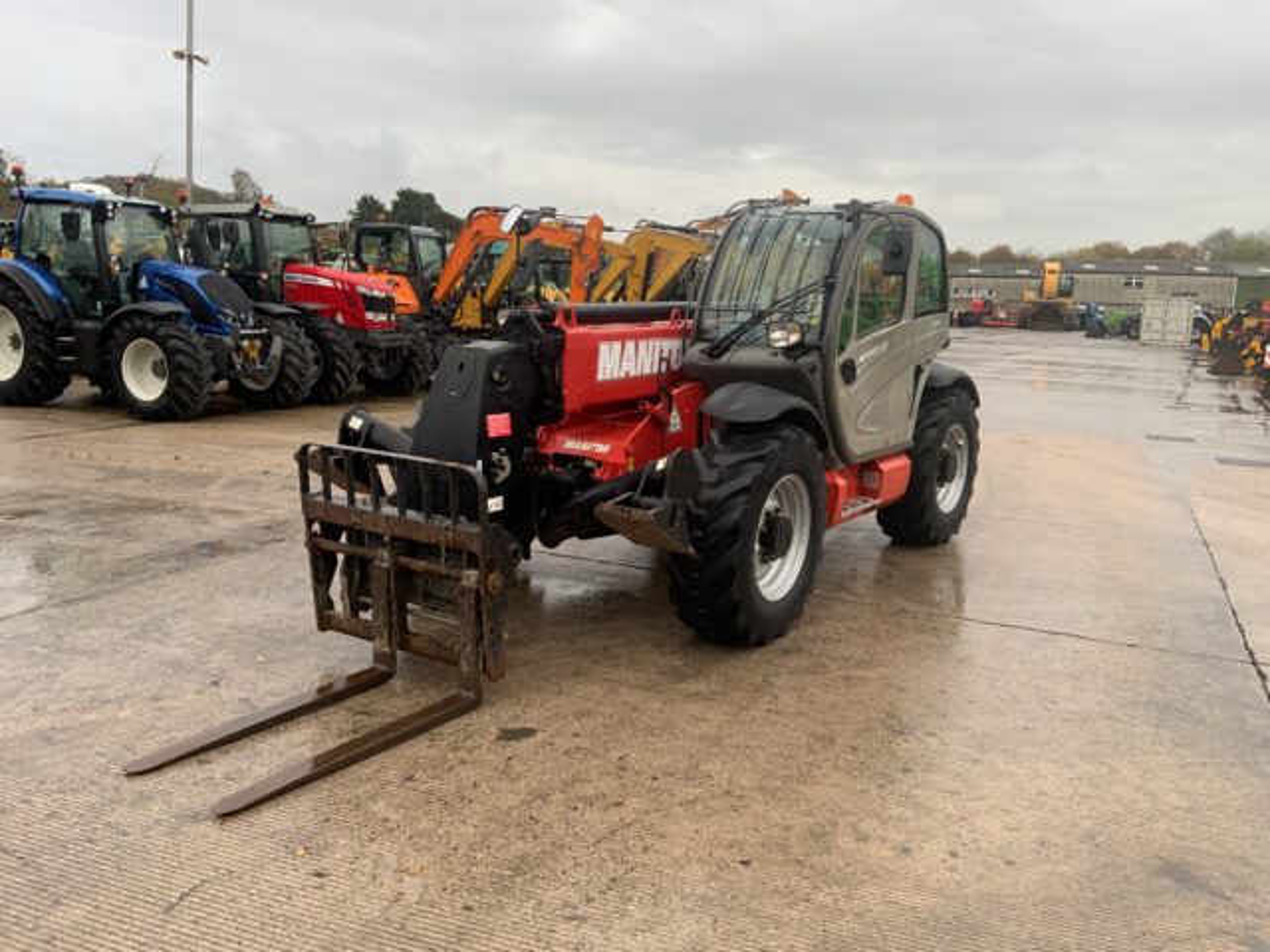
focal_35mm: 29
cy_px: 476
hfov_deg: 61.7
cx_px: 635
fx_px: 1064
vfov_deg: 48.2
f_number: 1.8
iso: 25
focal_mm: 3
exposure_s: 1/122
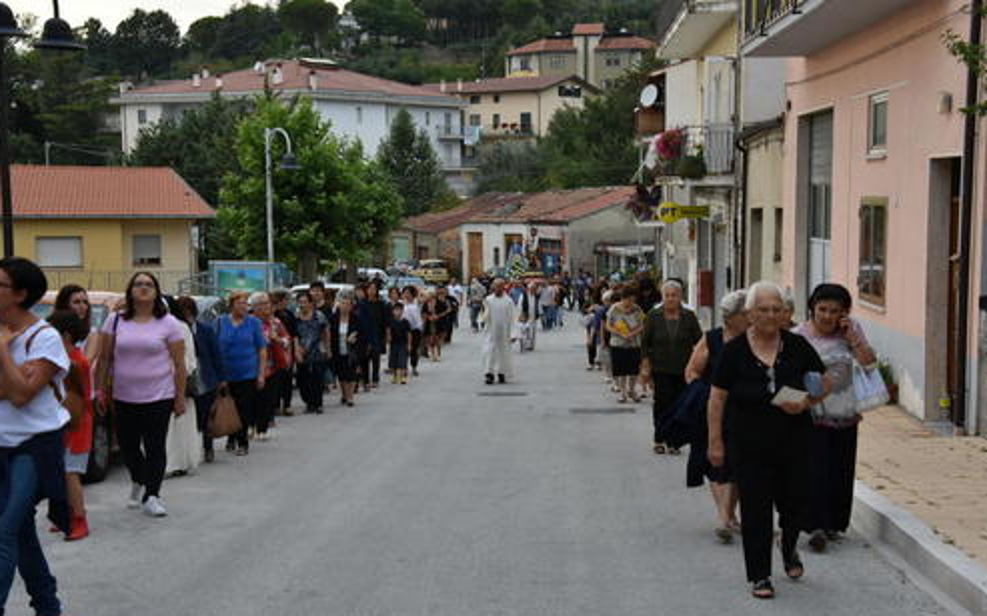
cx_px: 492
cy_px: 318
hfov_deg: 34.6
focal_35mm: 59
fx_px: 1587
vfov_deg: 22.0
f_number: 5.6
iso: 400
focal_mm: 38
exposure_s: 1/250
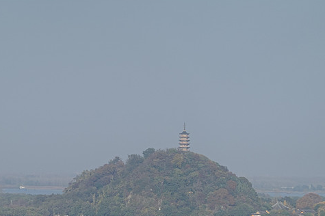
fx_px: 3040
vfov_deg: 4.1
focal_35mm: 337
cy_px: 156
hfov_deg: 6.1
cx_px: 57
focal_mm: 72
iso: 100
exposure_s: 1/640
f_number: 4.5
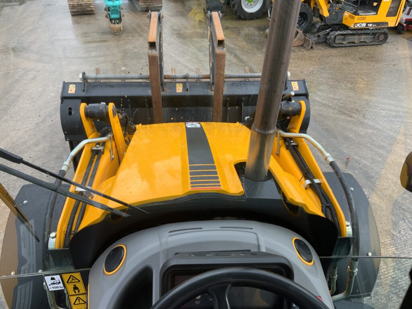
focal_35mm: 29
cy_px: 154
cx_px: 206
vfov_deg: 48.2
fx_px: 345
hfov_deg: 61.7
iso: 16
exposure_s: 1/180
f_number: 1.8
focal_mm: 3
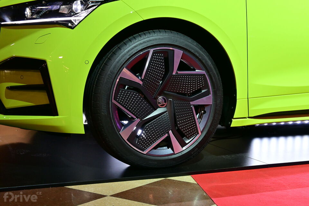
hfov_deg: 27.0
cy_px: 103
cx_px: 154
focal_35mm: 75
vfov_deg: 18.2
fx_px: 644
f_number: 6.3
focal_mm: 50
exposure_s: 1/80
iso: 1000
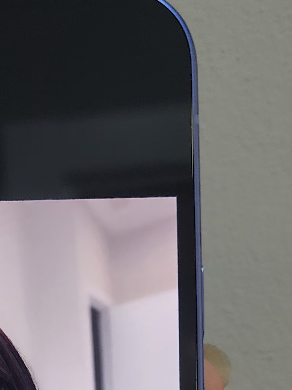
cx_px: -38
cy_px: 460
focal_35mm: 88
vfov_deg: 20.9
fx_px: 990
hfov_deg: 16.2
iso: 125
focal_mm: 6.4
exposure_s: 1/100
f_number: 1.8
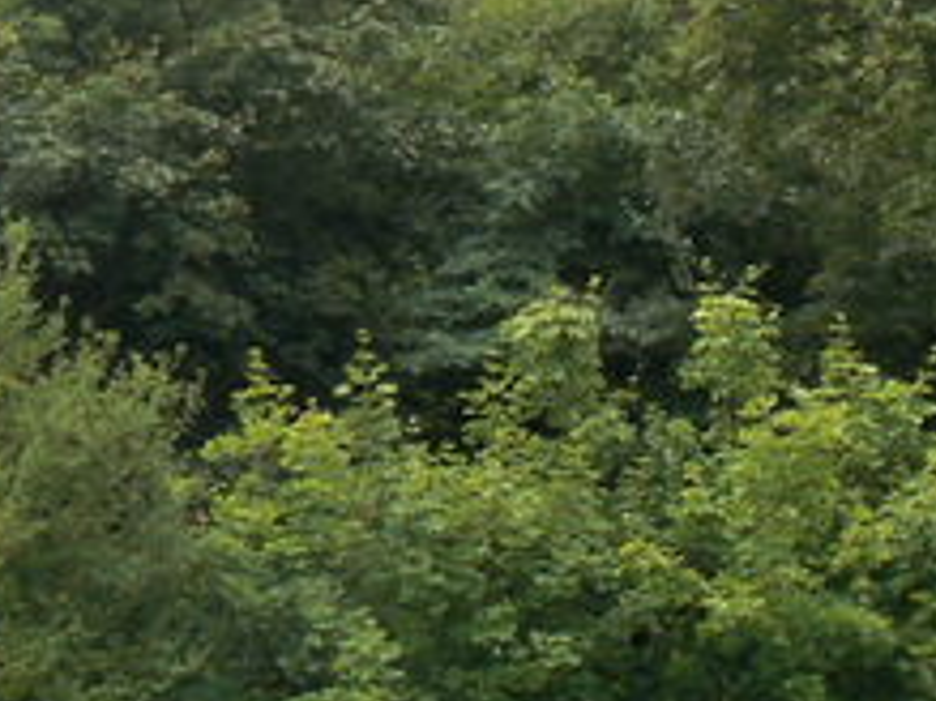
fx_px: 10459
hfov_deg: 5.1
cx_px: -132
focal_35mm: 387
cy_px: -167
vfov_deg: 3.8
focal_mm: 17.7
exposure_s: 1/15
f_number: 8
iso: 100
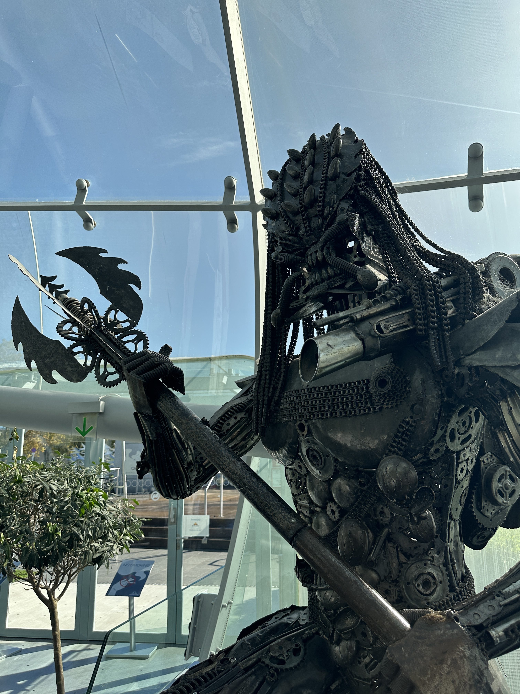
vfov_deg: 71.6
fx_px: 481
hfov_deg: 56.8
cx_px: 260
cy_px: 347
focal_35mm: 24
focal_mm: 6.86
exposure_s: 1/2299
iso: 80
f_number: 1.78
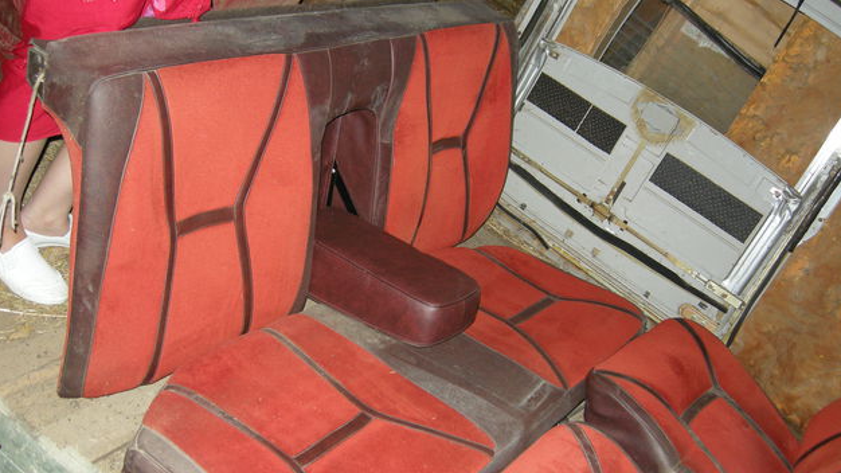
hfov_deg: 51.6
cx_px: 422
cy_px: 280
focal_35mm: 39
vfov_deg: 30.4
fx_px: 870
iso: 123
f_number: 2.7
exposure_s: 1/60
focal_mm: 7.5
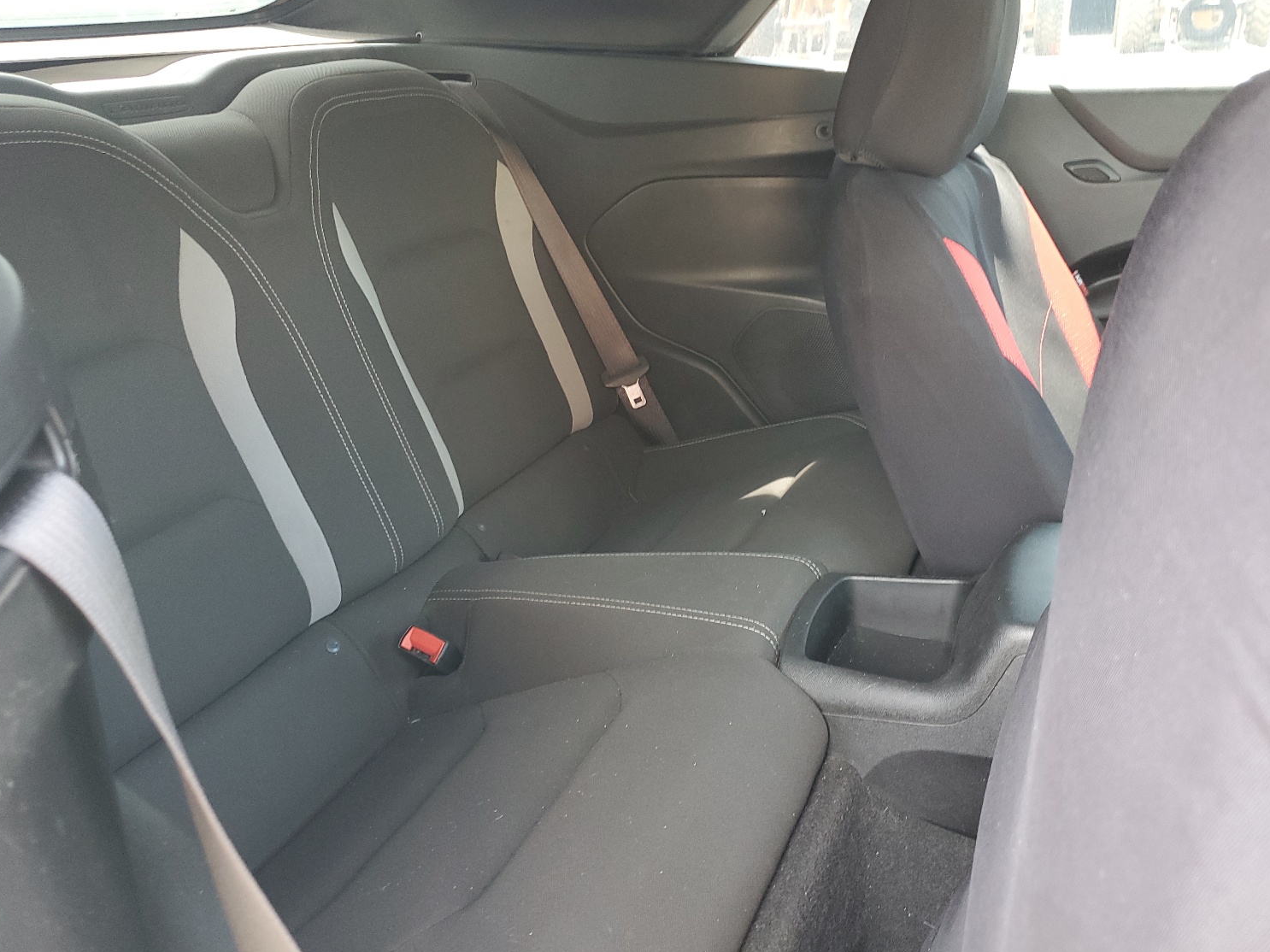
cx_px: 657
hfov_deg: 63.4
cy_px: 463
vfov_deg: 49.7
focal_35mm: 28
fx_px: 1027
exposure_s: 1/60.2
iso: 107
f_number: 1.5
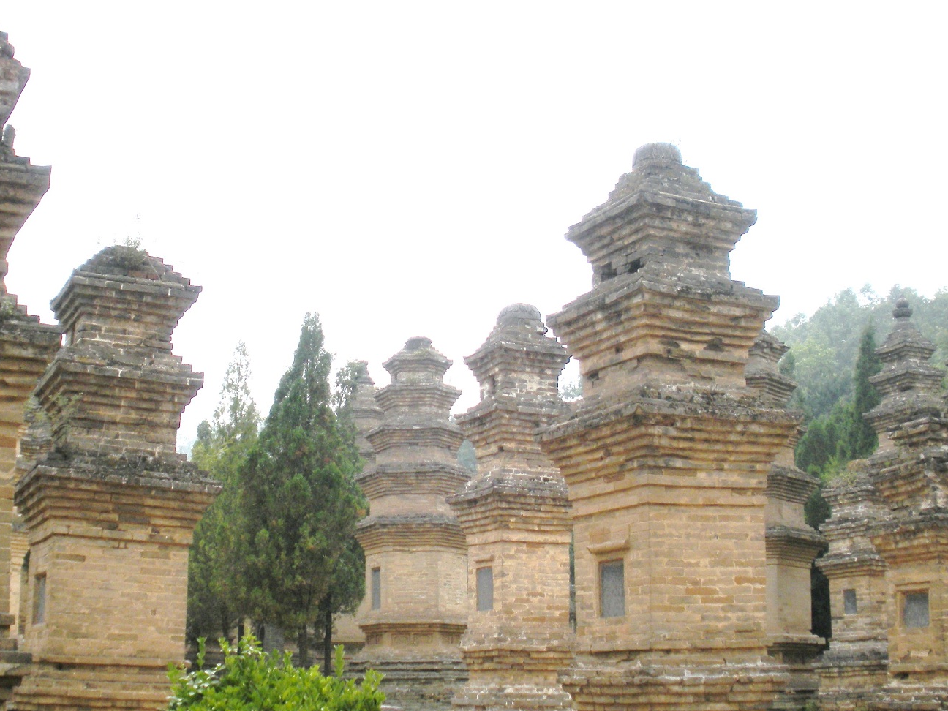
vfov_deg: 29.1
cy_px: 368
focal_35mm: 50
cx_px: 462
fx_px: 1369
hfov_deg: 38.2
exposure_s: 1/734
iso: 64
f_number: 3.5
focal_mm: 6.3
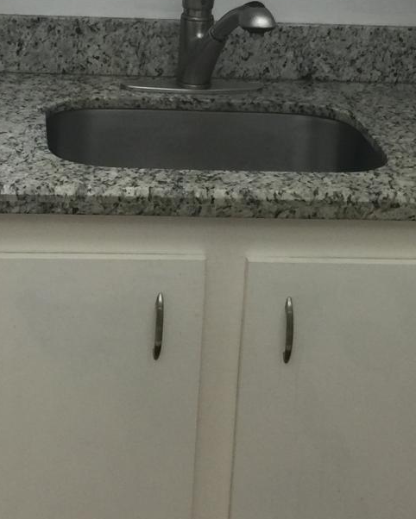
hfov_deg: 16.3
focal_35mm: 94
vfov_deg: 19.9
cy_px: 22
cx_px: 131
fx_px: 1446
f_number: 2.2
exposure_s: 1/30
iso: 40
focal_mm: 4.15
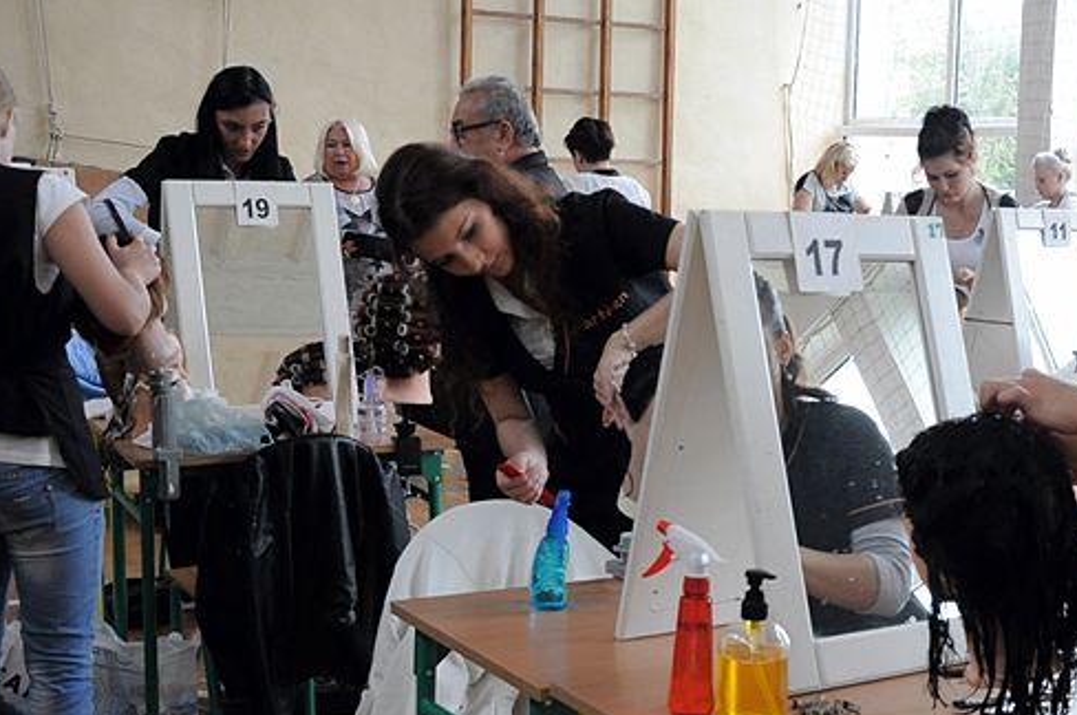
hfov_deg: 35.7
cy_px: 495
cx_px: 775
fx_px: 1639
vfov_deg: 24.4
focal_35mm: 55
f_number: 5.6
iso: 800
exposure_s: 1/125
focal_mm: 21
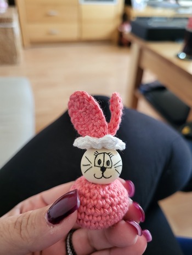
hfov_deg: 53.1
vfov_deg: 67.3
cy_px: 128
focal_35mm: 26
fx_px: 192
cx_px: 96
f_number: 1.8
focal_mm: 5.4
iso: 640
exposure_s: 1/50
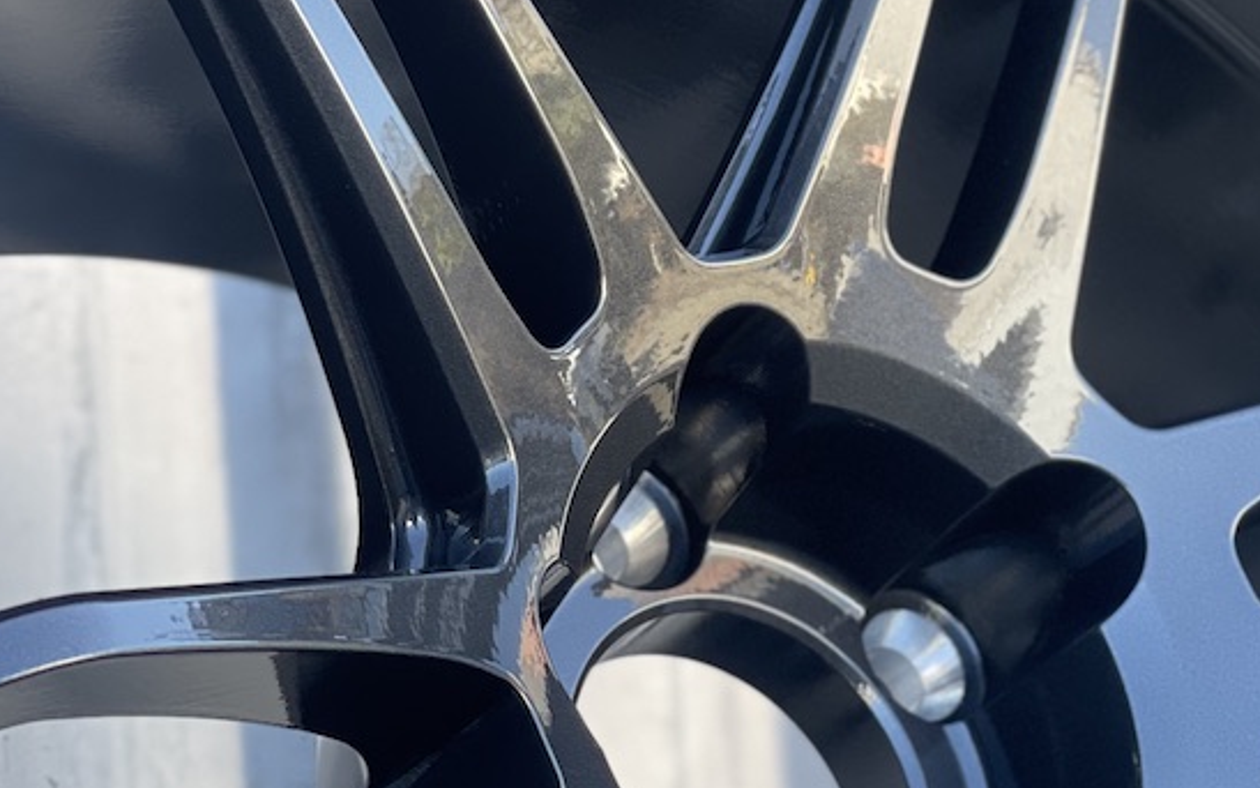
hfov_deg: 16.3
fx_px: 4362
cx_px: 958
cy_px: 214
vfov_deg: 10.3
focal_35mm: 127
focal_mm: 7.5
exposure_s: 1/121
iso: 50
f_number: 2.2
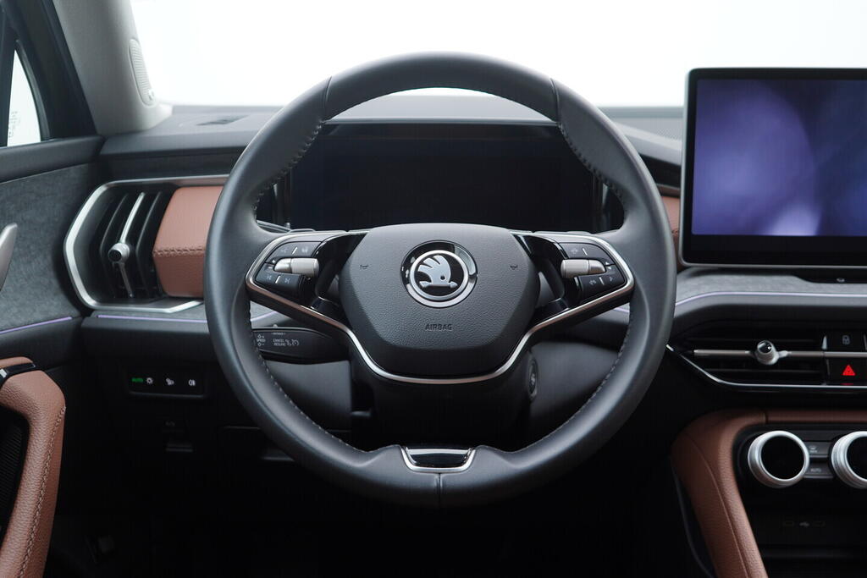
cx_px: 434
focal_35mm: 36
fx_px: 867
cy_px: 289
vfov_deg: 36.9
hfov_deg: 53.1
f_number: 2.8
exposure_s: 1/40
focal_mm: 24
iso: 160
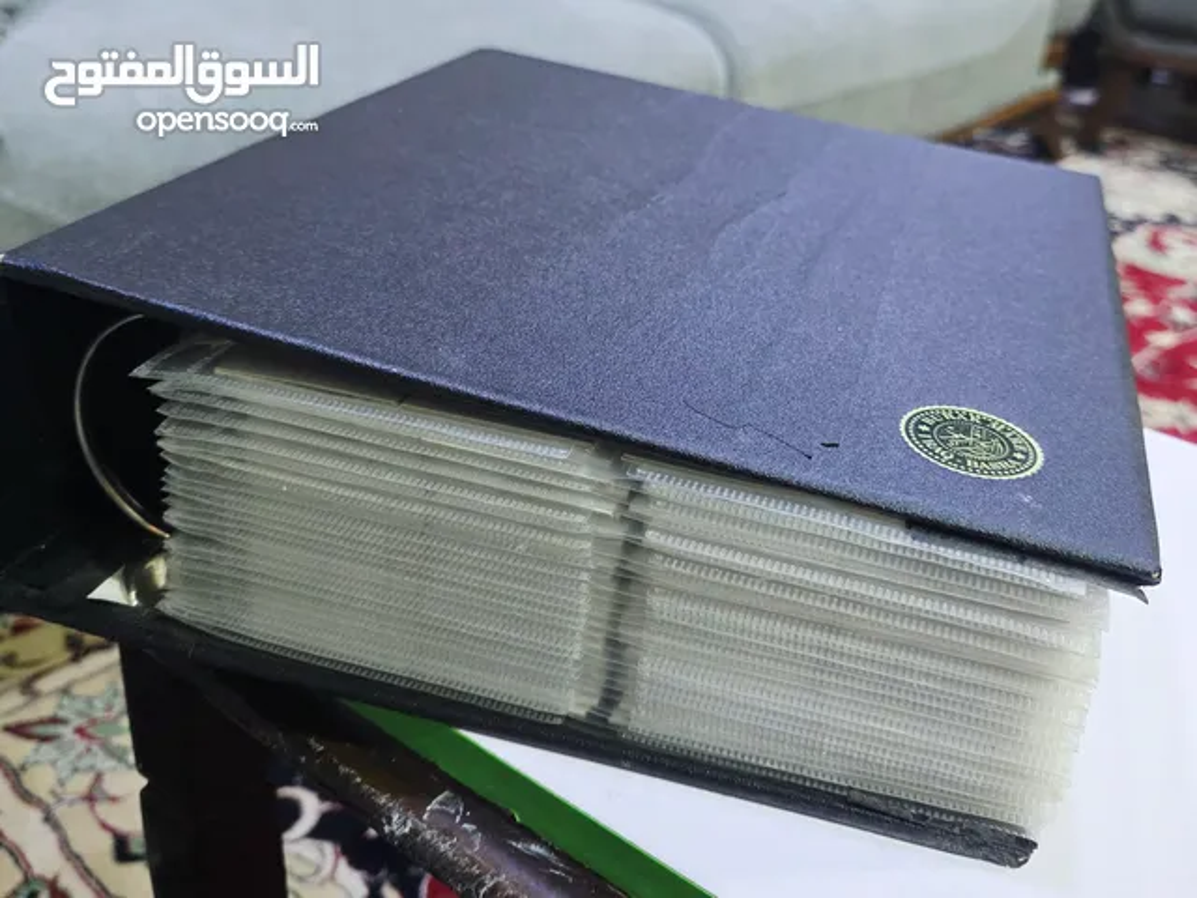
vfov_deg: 58.9
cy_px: 449
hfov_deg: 73.9
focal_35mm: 23
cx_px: 598
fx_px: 795
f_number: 1.7
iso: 400
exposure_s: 1/101
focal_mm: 6.3
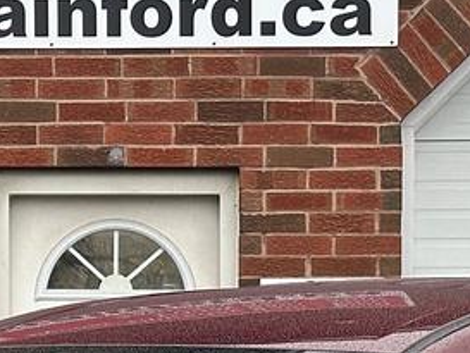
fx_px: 3056
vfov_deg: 6.5
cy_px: 596
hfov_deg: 8.8
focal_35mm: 225
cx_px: 133
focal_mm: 6.86
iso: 80
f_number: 1.78
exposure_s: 1/121
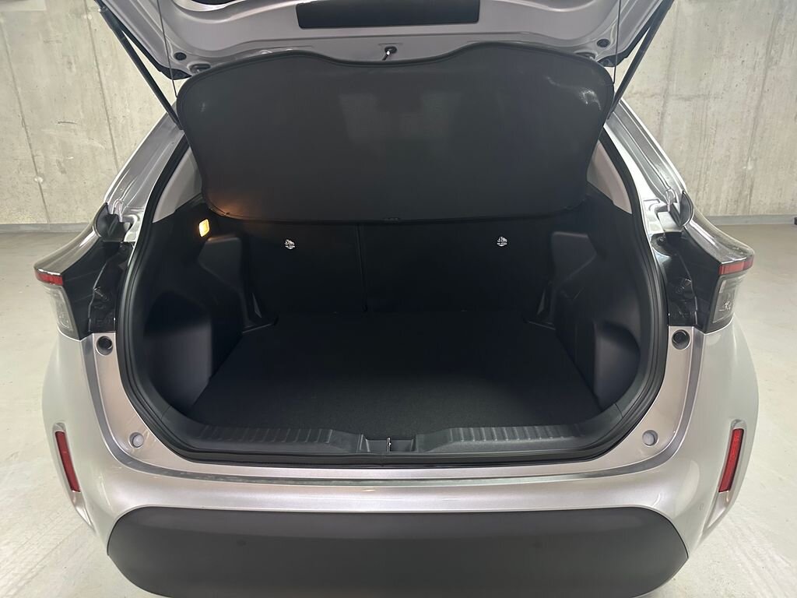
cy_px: 299
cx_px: 398
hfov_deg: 71.6
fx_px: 553
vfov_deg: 56.8
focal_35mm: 24
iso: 640
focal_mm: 6.86
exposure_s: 1/33
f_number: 1.78
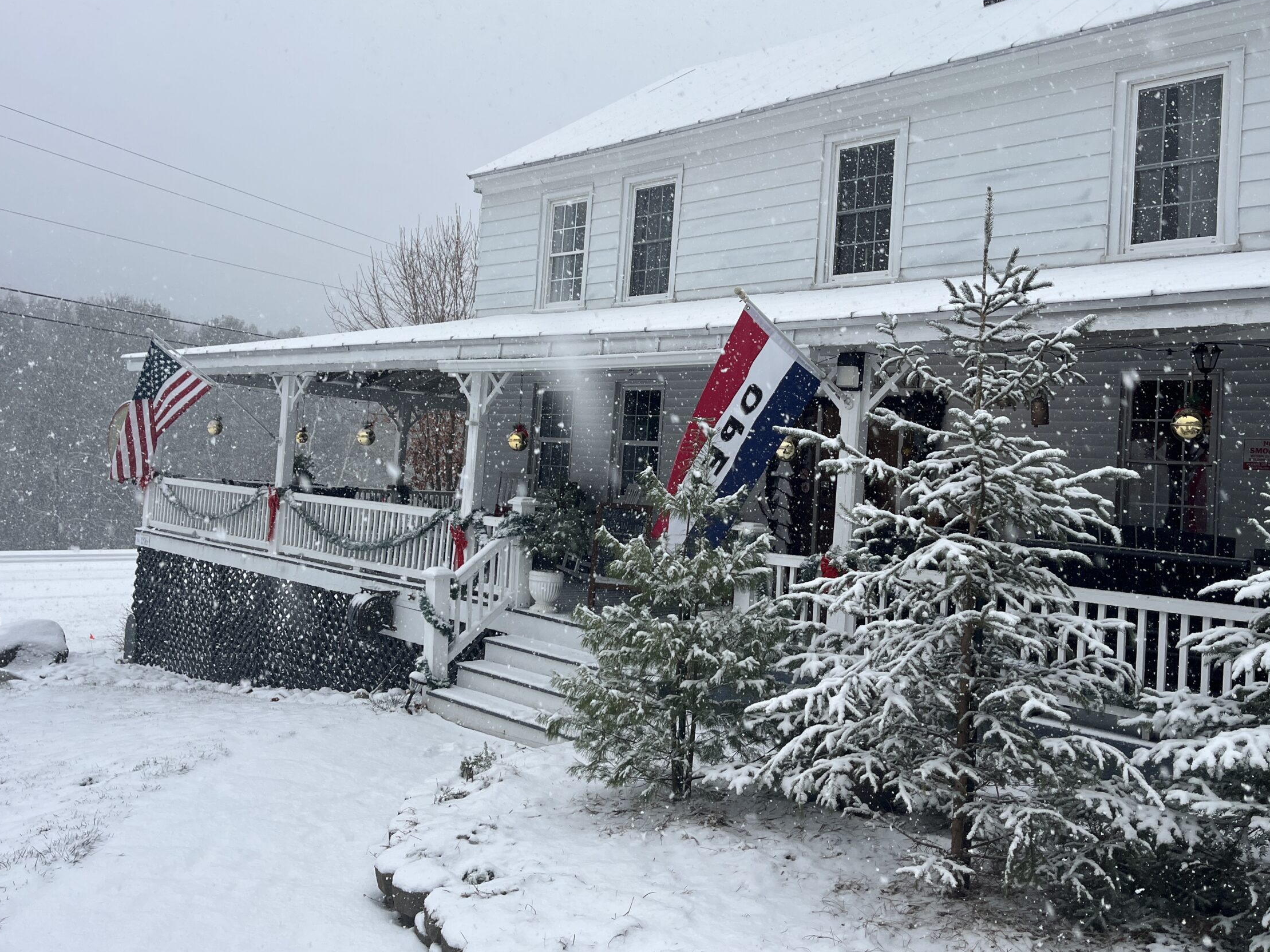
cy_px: 413
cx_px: 628
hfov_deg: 60.0
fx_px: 1101
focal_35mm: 30
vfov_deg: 46.7
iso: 50
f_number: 1.6
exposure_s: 1/586
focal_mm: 5.1
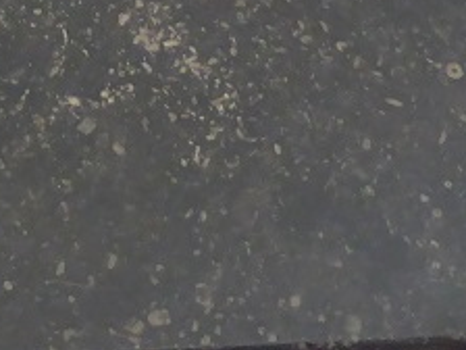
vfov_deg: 9.2
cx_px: 69
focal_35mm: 144
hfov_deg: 13.6
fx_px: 1939
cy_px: -515
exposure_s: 1/20
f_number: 3.3
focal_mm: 4.9
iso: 400
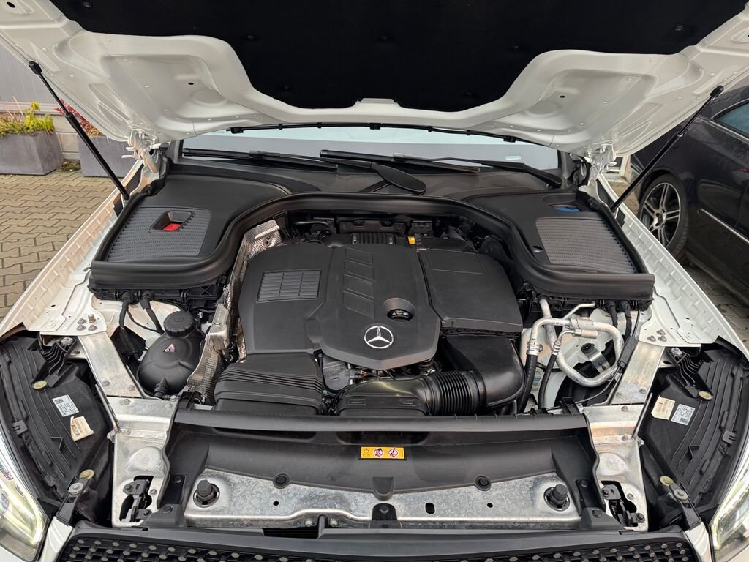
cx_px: 374
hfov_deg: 71.6
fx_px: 519
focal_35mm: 24
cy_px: 281
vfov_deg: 56.8
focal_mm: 6.76
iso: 320
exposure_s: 1/58
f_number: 1.78
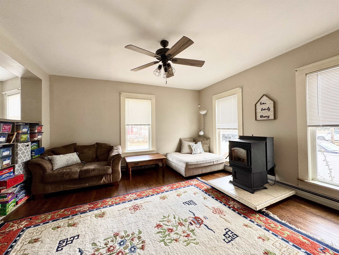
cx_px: 170
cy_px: 128
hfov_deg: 102.1
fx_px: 137
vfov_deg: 85.7
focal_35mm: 14
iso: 125
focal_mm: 2.22
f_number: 2.2
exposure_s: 1/99
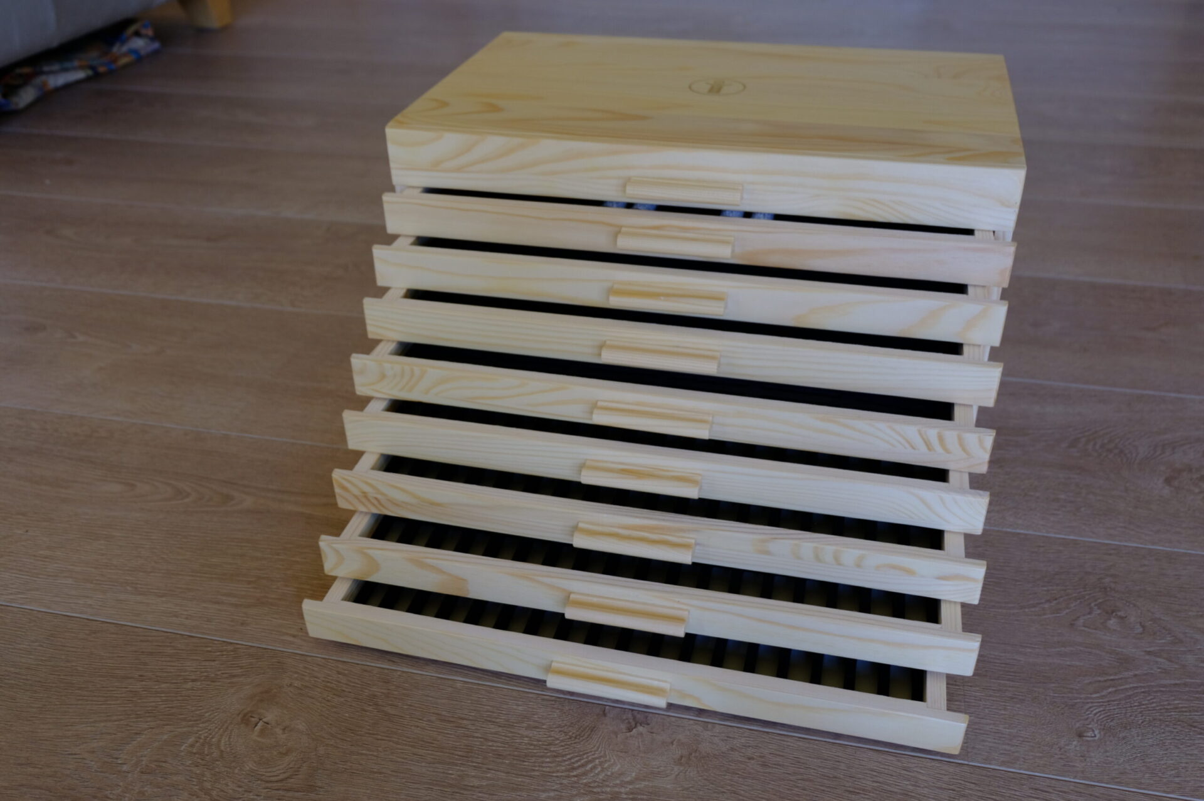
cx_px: 602
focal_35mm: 32
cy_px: 400
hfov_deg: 58.8
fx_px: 1069
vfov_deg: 41.1
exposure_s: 1/60
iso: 250
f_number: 4
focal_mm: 21.1
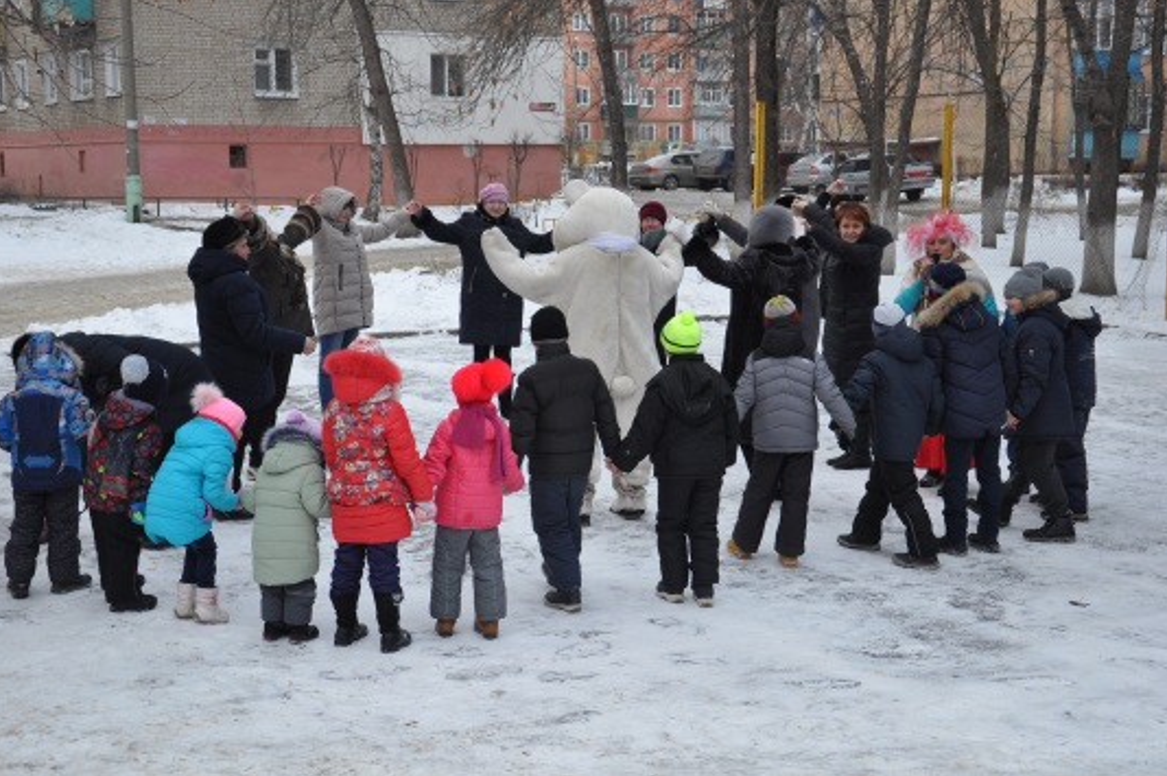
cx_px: 573
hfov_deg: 36.3
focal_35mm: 55
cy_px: 362
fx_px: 1781
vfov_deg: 24.6
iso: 450
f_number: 4.2
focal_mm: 34
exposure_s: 1/125
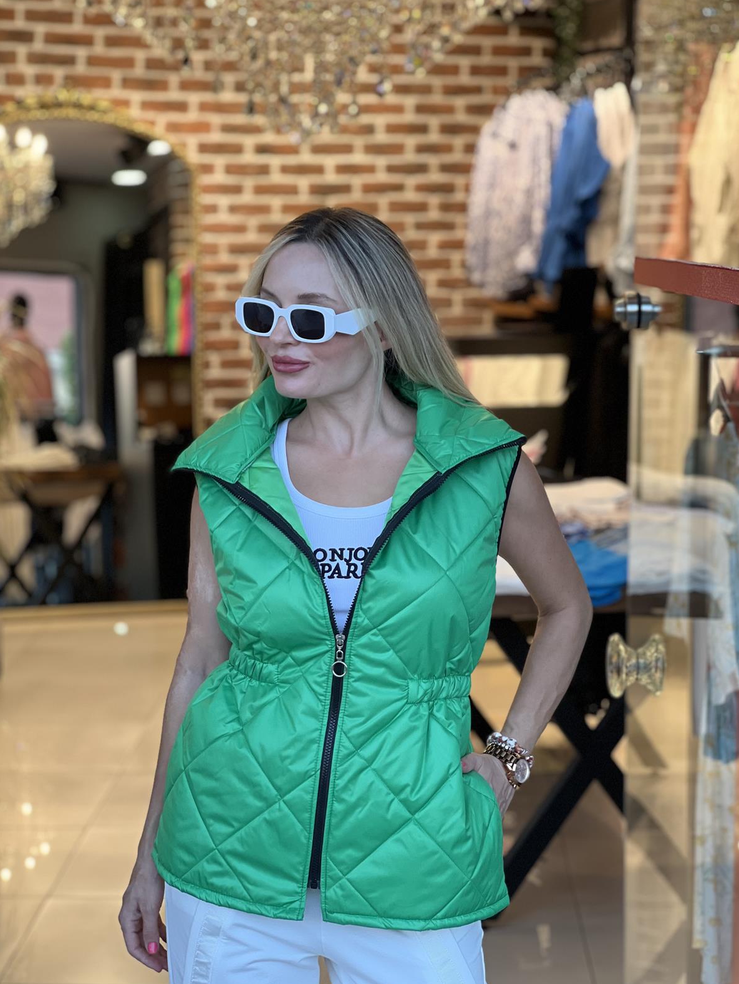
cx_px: 372
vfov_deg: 25.0
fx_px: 2219
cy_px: 494
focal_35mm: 78
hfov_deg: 18.9
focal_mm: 9
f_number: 2.8
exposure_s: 1/100
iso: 125
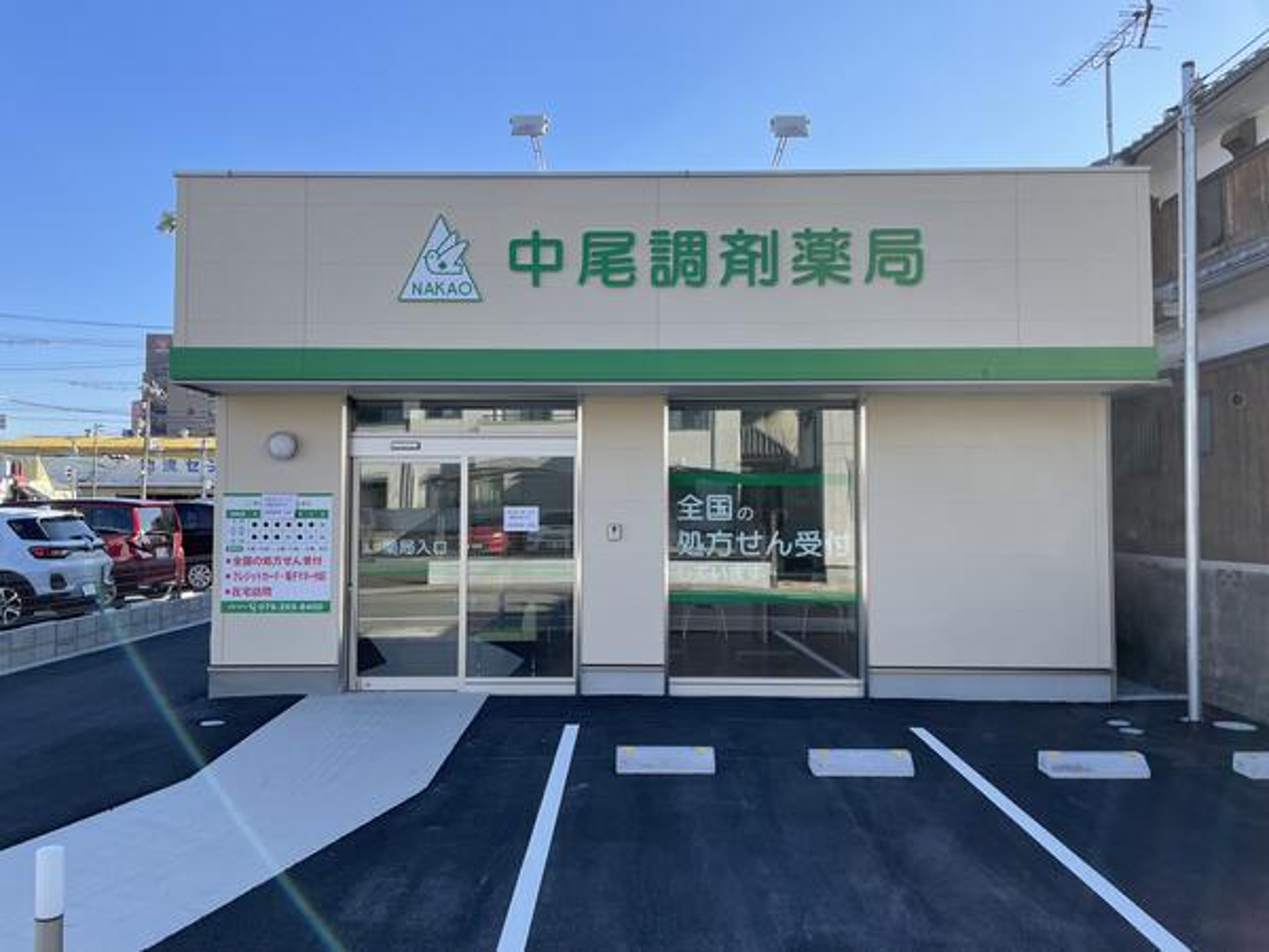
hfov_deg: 67.3
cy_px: 476
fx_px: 953
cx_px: 634
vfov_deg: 53.1
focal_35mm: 26
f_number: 1.6
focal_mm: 4.2
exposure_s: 1/1595
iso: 32
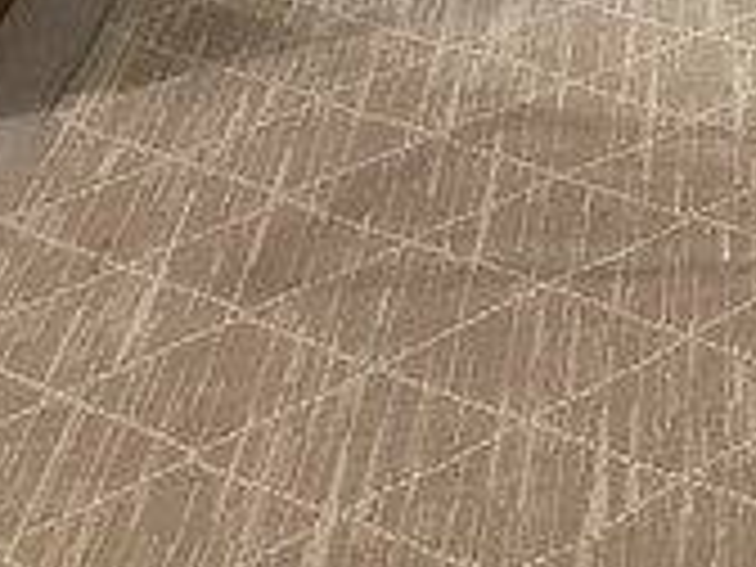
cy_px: -477
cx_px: 1368
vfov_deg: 11.6
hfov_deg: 14.6
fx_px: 2577
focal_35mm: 118
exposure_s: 1/60
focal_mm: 3.3
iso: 320
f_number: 2.4
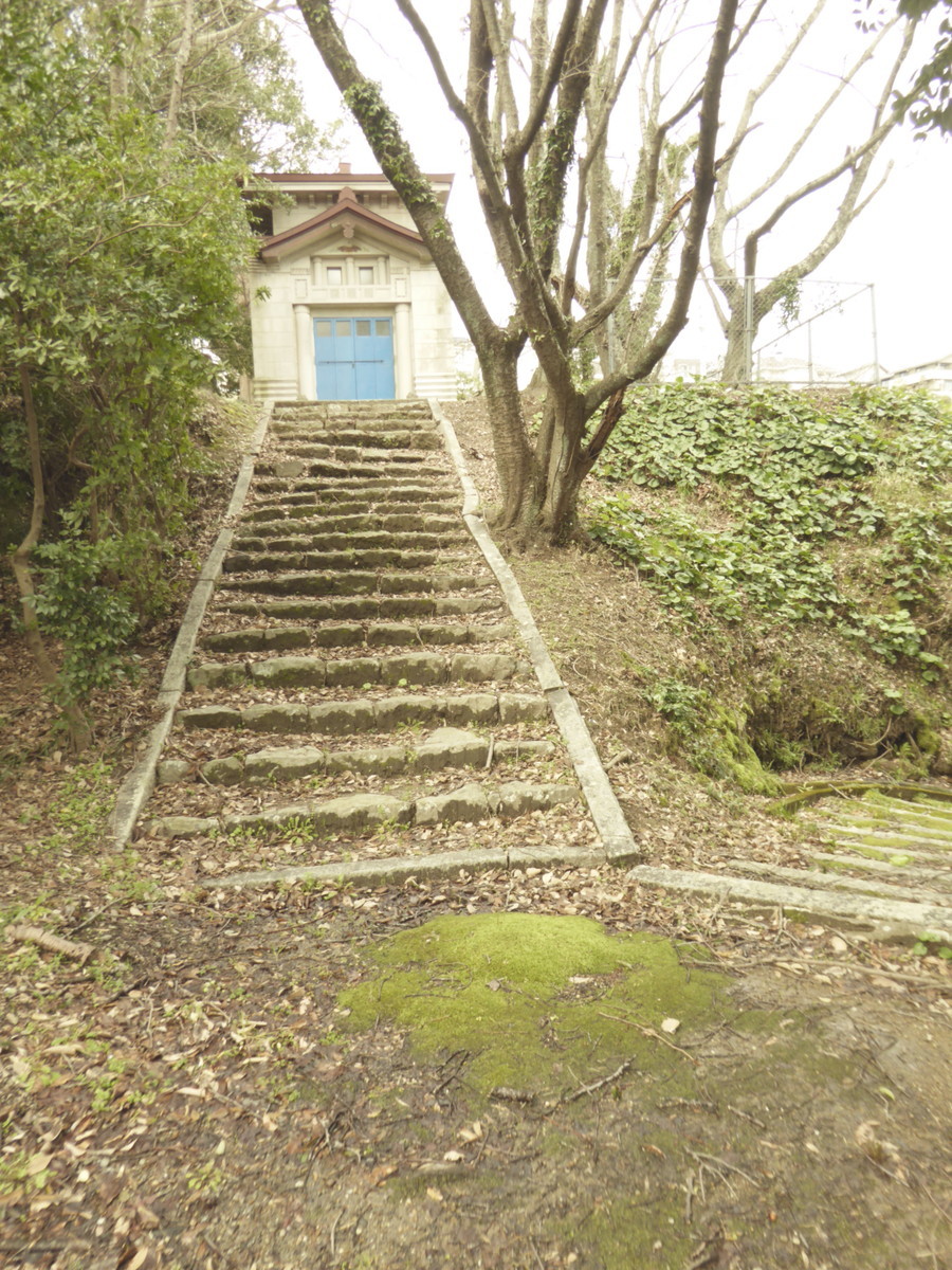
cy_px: 635
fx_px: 880
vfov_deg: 71.6
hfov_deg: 56.8
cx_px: 476
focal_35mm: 24
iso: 100
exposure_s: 1/80
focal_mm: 4.3
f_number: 3.3
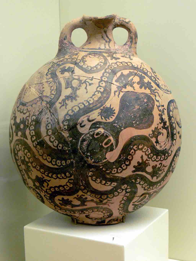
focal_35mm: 63
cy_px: 130
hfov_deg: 23.3
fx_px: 476
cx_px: 98
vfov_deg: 30.7
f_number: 3.2
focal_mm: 11.7
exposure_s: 1/30
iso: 160
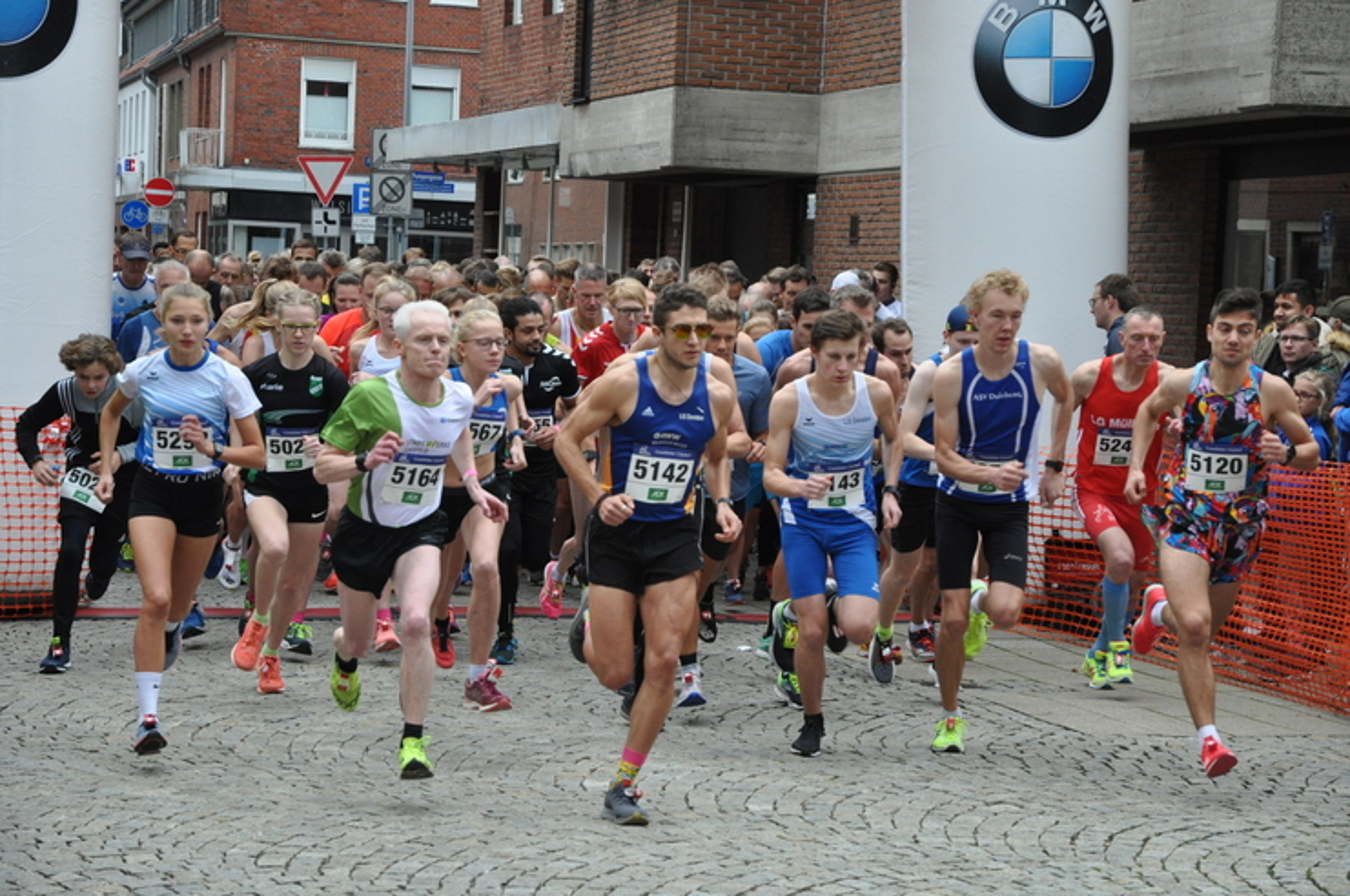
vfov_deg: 15.7
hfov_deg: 23.4
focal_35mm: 87
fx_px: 3258
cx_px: 675
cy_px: 448
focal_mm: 58
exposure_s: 1/500
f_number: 5.3
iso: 900
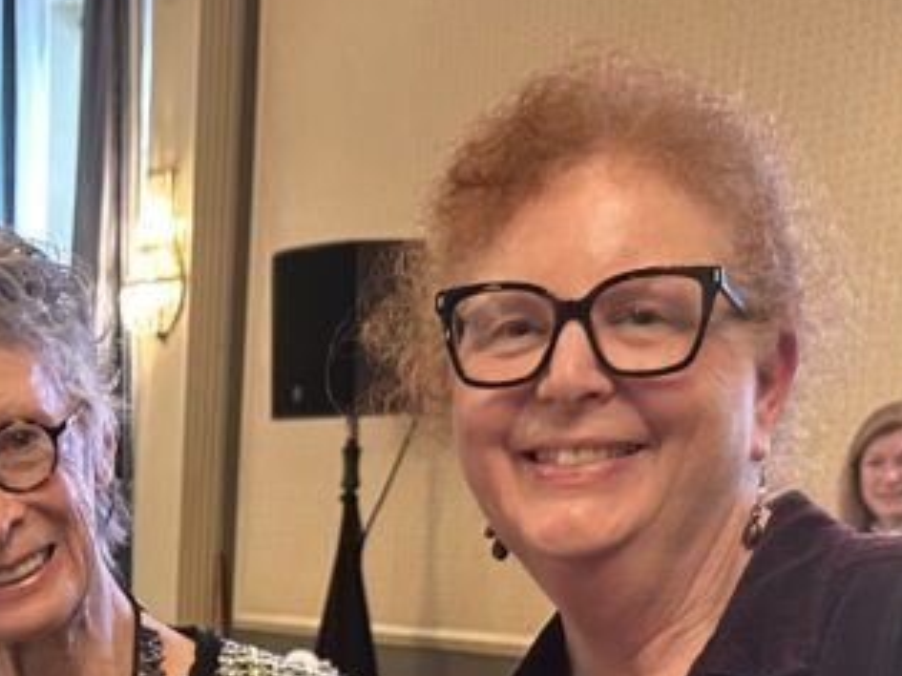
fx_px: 2032
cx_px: -26
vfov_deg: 17.7
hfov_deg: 23.8
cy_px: 871
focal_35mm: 78
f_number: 1.78
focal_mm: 6.86
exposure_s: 1/60
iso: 640
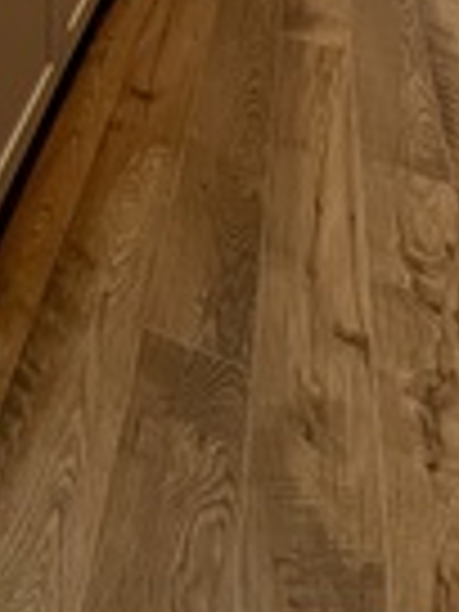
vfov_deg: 26.3
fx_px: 813
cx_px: -194
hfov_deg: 25.4
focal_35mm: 46
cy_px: -356
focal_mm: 1.57
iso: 125
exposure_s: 1/120
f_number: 1.8
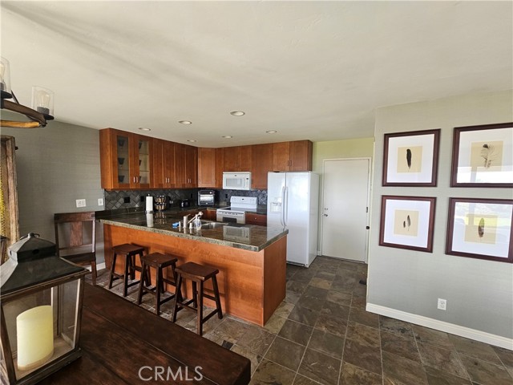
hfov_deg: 106.2
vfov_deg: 89.9
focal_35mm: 13
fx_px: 193
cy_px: 192
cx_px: 256
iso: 160
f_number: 2.2
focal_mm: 2.2
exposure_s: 1/77
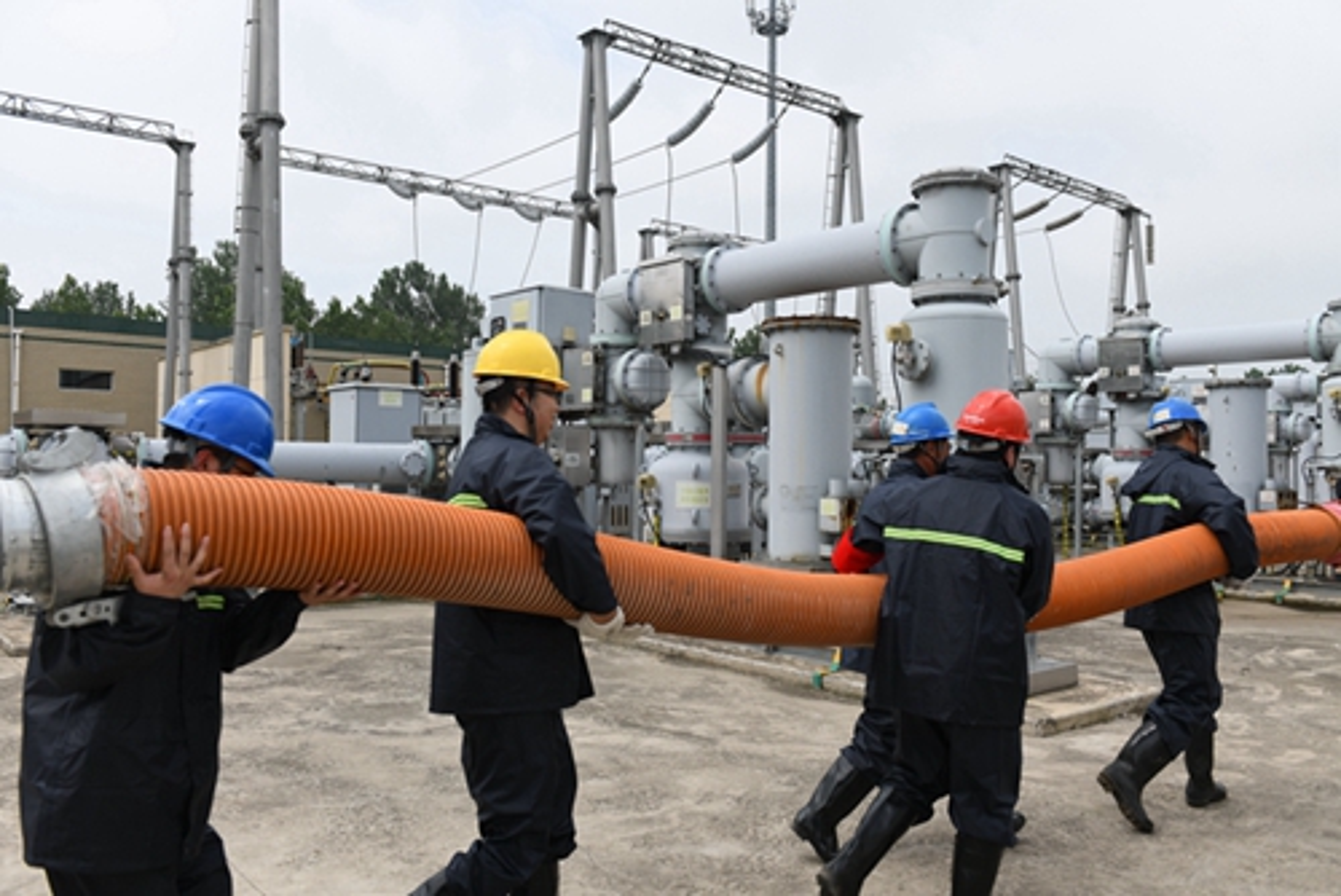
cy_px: 448
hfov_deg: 63.6
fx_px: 1081
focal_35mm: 29
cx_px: 670
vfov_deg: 45.0
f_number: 5
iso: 250
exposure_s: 1/1600
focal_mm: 29
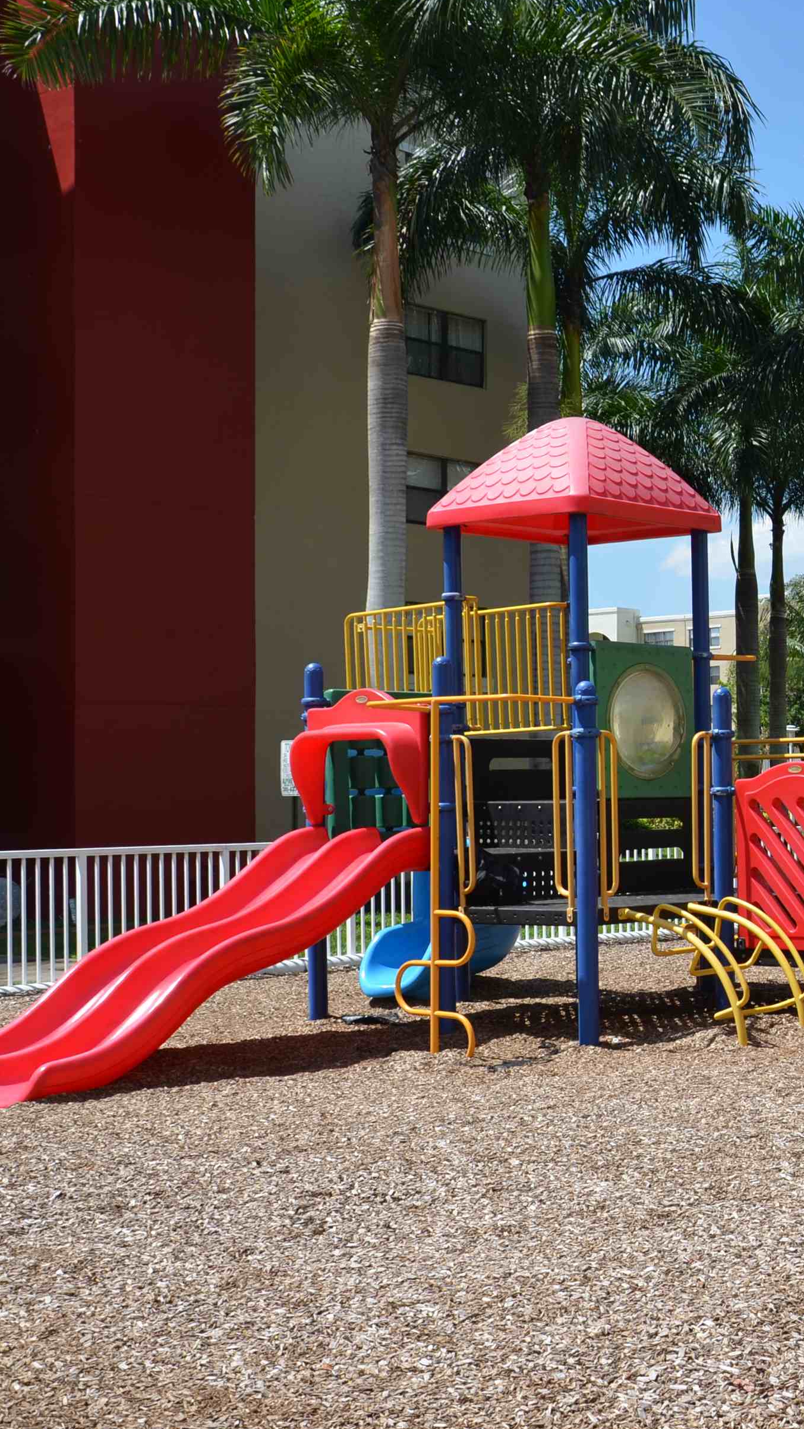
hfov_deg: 20.7
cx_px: 1031
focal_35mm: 53
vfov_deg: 39.2
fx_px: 2009
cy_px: 719
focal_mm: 22
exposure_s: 1/250
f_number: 8
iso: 110
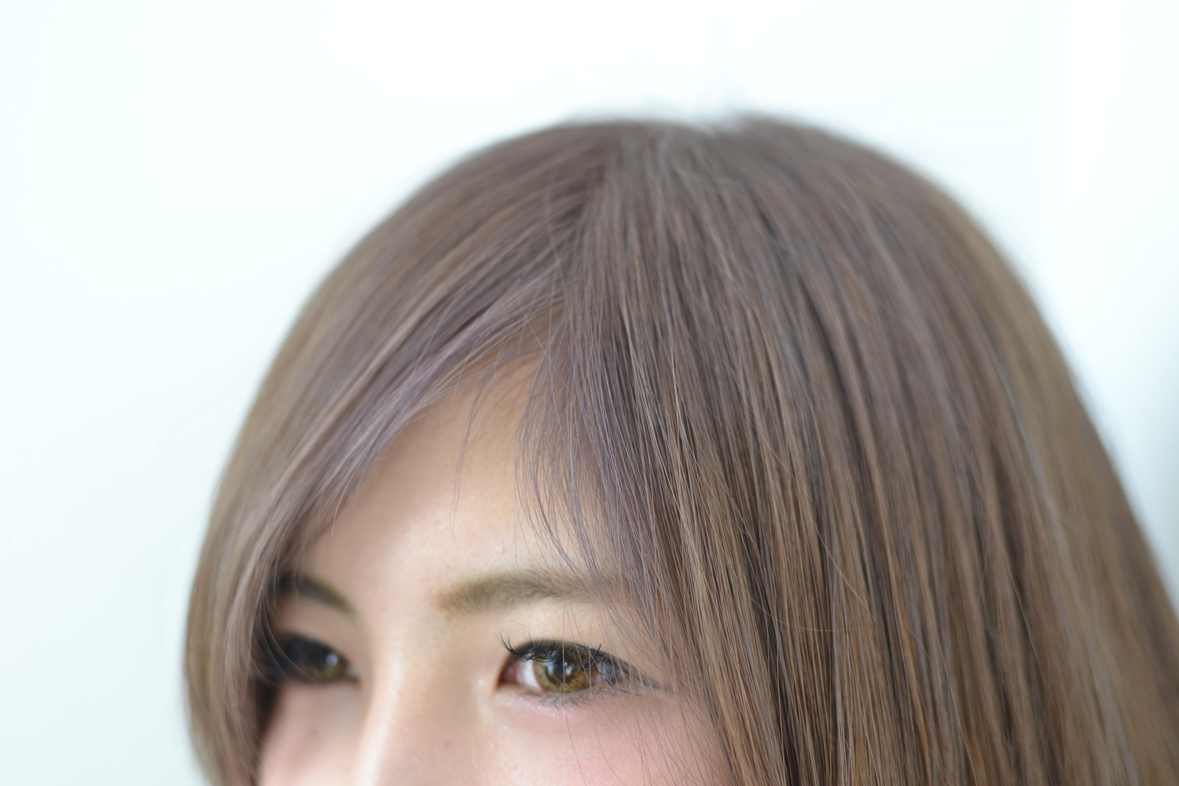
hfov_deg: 37.9
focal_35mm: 52
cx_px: 590
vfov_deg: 25.8
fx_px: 1719
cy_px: 393
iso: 100
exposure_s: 1/25
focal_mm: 35
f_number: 2.5
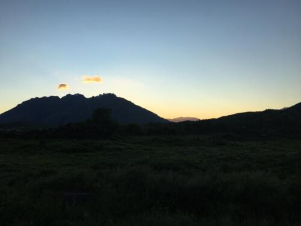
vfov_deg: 48.2
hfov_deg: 61.7
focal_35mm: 29
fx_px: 252
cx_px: 150
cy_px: 113
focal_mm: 4.15
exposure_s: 1/855
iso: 25
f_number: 2.2
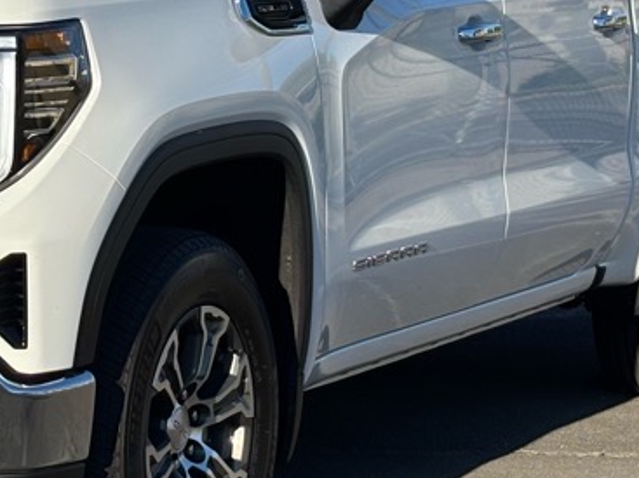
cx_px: -21
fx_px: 2676
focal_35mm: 145
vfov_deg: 10.2
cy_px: 222
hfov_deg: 13.4
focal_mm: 5.96
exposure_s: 1/2513
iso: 32
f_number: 1.6
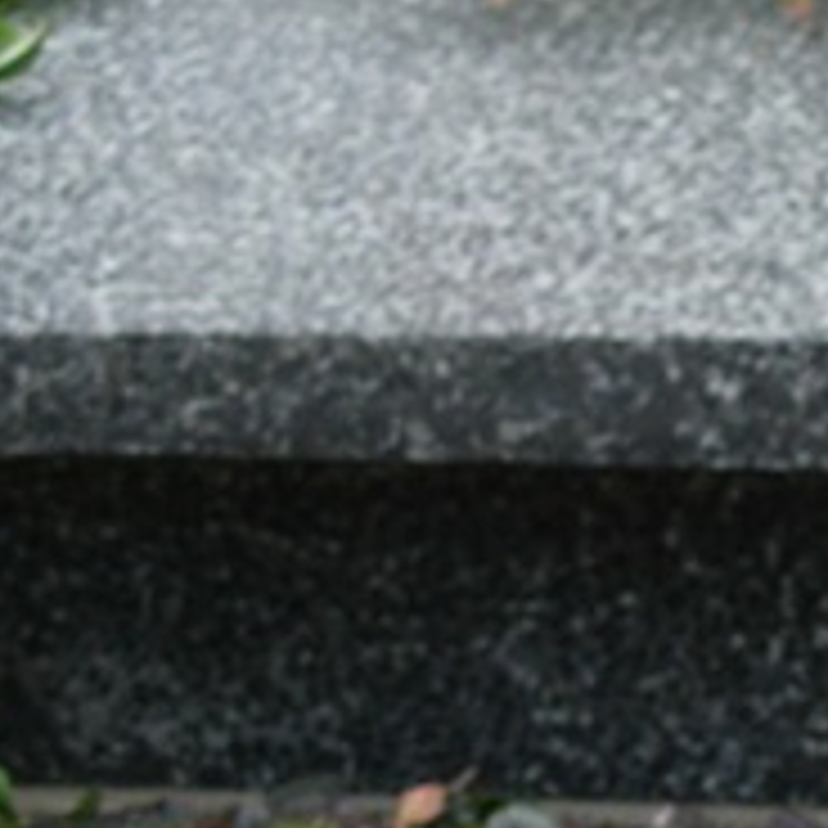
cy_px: 256
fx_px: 11745
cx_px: 1530
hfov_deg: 4.0
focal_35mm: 434
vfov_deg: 4.0
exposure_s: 1/271
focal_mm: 23.4
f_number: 4.9
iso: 64
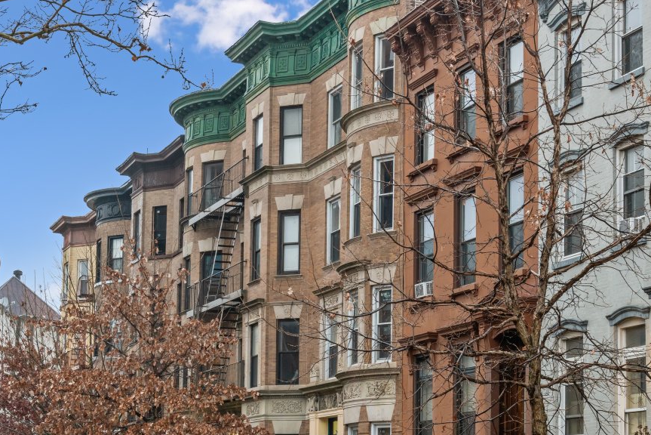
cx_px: 273
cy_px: 248
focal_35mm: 76
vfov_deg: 18.0
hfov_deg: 26.6
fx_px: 1375
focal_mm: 42
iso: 320
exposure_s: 1/2.5
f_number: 8
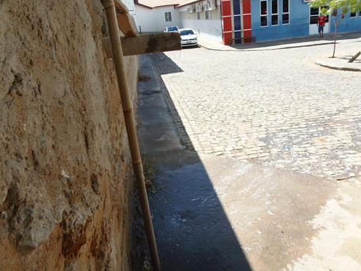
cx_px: 181
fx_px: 282
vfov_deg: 51.4
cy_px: 131
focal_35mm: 27
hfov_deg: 65.3
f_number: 3
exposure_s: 1/500
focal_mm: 4.8
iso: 64
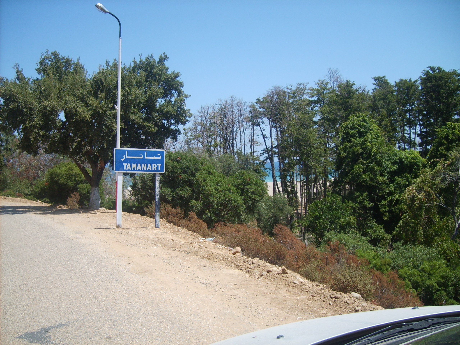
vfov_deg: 40.7
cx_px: 230
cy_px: 172
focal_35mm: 35
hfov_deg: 52.6
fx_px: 465
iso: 50
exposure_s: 1/180
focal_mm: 5.8
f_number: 7.1
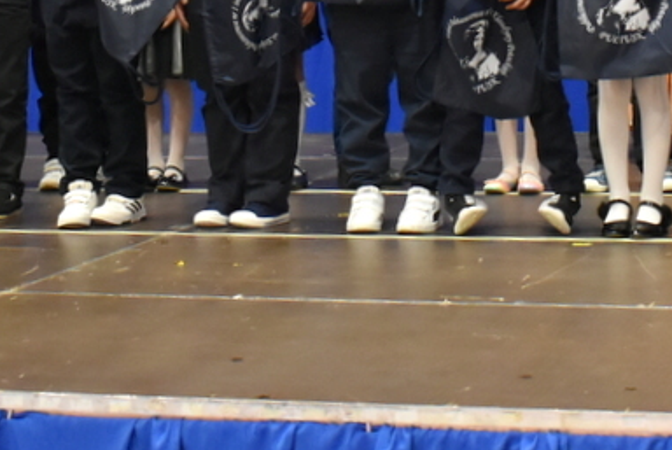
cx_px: 471
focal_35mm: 103
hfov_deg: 19.7
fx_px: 1925
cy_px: -225
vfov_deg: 12.7
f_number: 3.8
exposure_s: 1/60
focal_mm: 22
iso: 2000
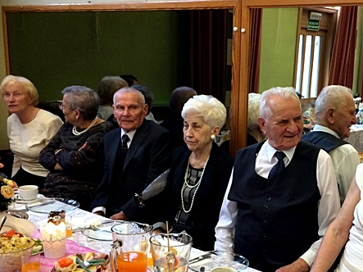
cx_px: 279
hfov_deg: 37.8
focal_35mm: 49
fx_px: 514
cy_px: 181
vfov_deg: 29.5
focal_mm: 4.15
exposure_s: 1/33
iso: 200
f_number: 2.2
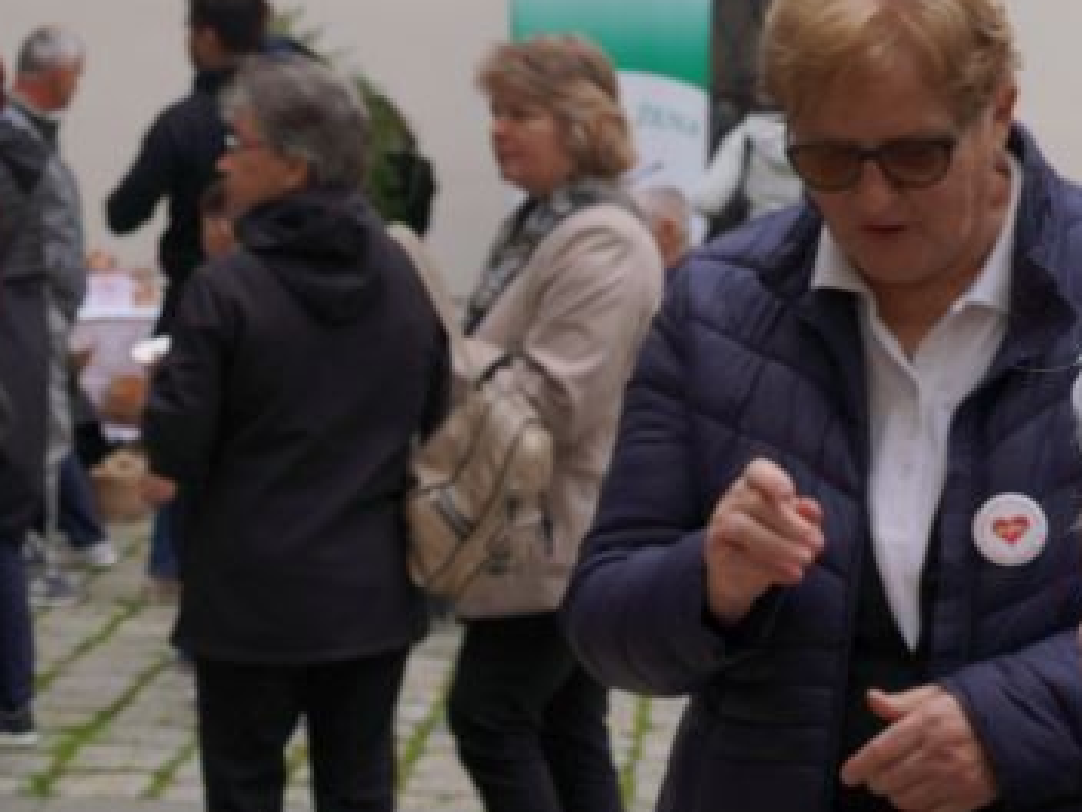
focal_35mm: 136
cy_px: 1150
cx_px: -164
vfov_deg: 10.6
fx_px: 4246
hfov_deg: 14.1
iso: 100
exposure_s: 1/200
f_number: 4
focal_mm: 22.3
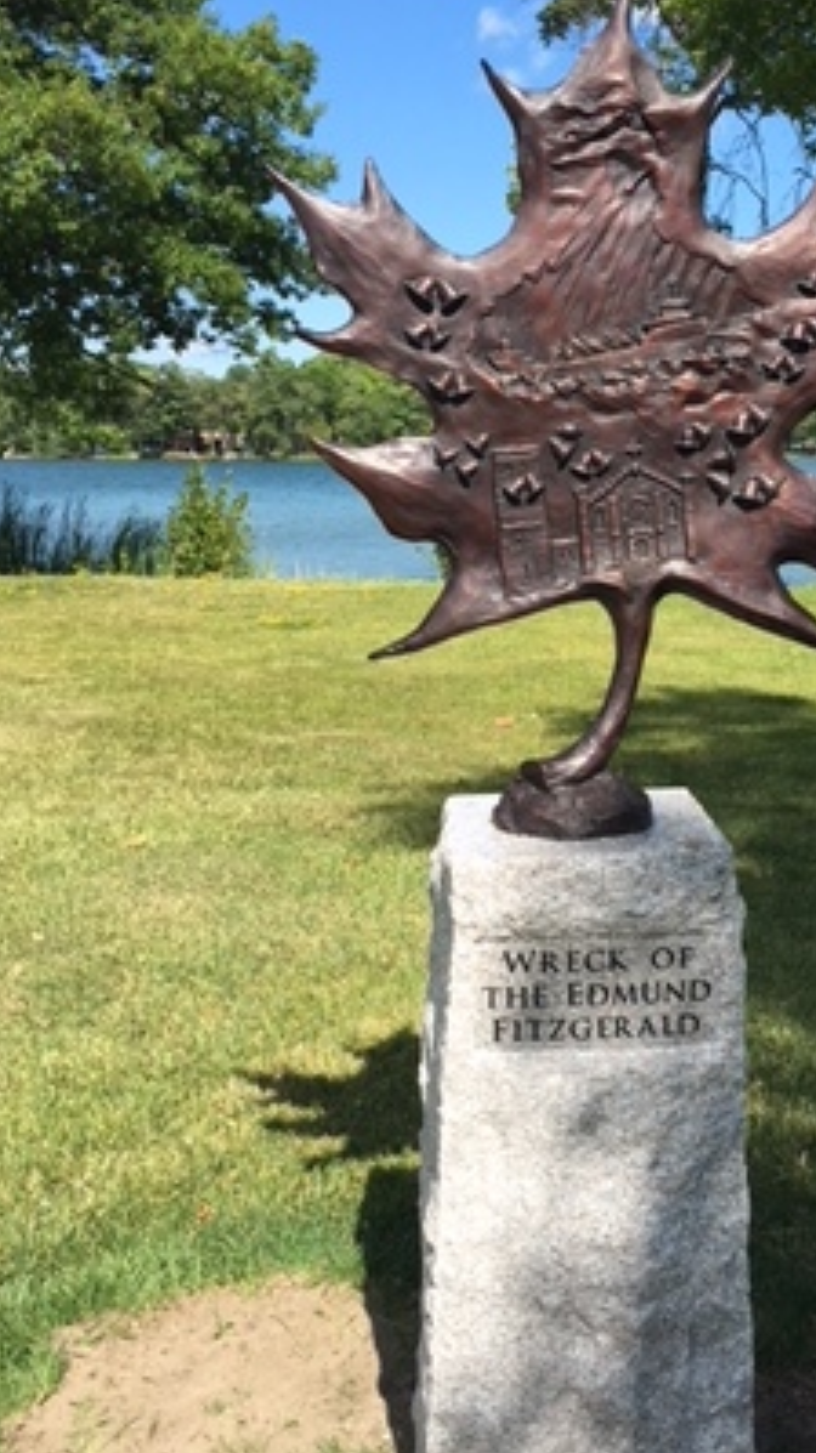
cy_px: 717
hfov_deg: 30.6
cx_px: 619
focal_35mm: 38
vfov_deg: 52.8
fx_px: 1464
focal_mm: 4.15
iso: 25
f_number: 2.2
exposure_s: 1/1026
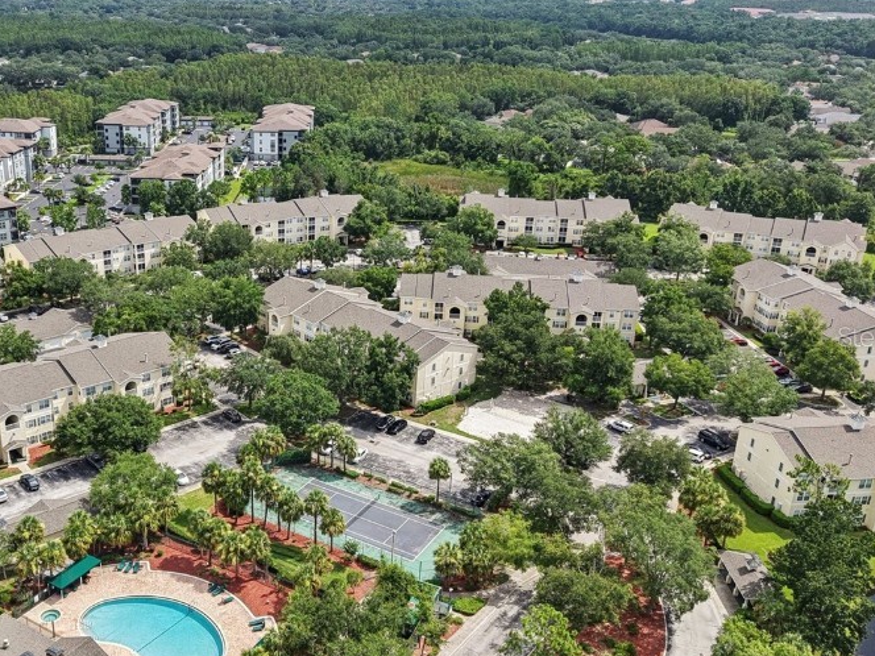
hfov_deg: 49.2
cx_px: 287
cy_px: 336
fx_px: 935
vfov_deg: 38.7
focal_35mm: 37
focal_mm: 8.67
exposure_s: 1/5000
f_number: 1.8
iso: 220
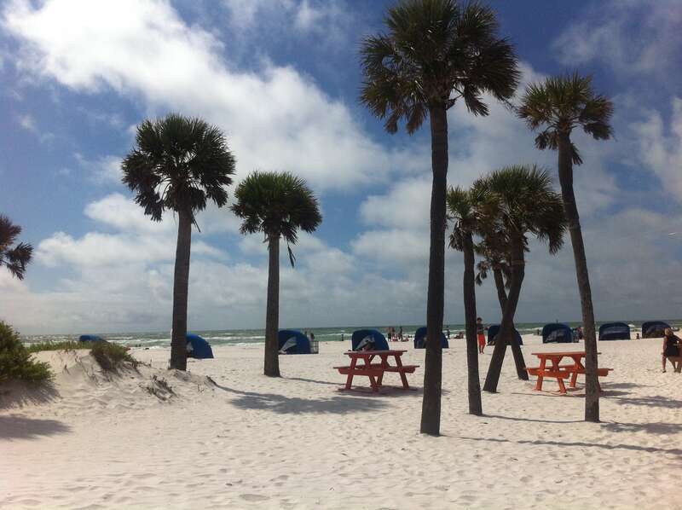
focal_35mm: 35
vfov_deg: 40.6
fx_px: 689
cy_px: 255
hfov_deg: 52.7
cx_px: 341
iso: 80
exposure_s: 1/6033
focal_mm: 3.85
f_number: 2.8
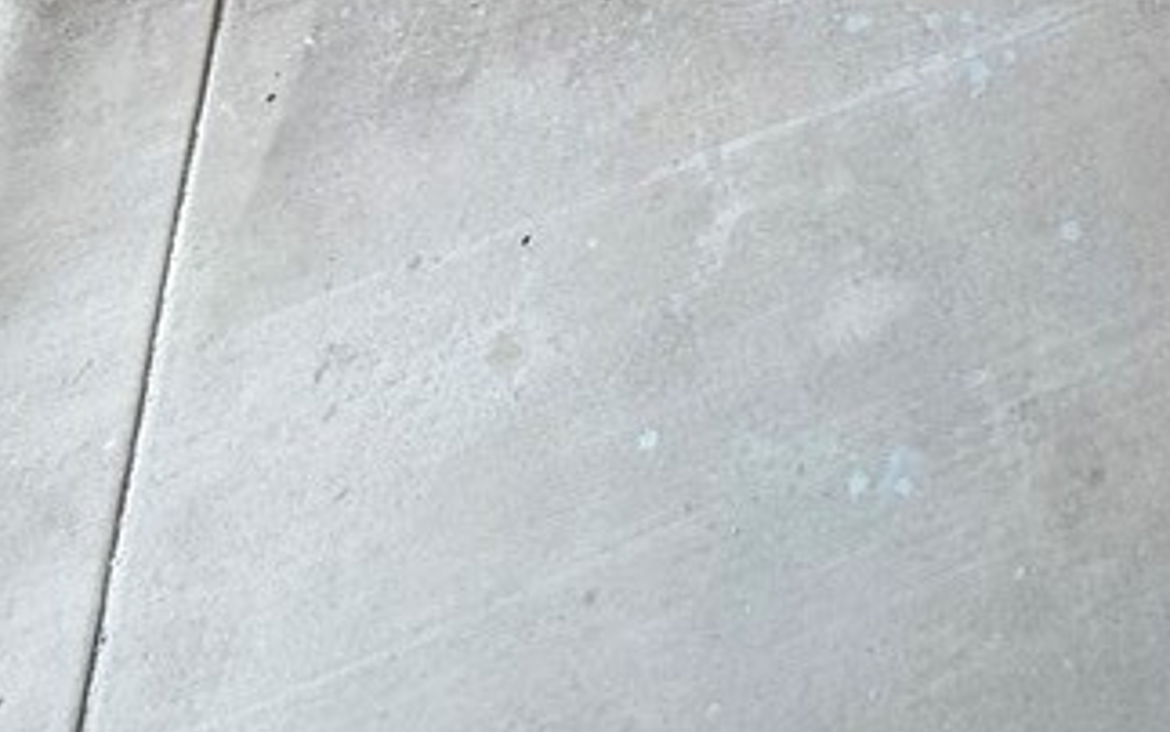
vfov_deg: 14.8
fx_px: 1499
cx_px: 1040
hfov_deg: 39.7
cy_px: -1062
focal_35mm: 47
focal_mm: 2.22
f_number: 2.2
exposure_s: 1/99
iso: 50
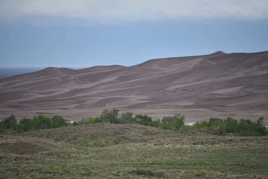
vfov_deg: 4.6
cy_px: 90
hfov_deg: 6.9
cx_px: 134
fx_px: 2234
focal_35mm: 300
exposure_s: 1/640
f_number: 5.6
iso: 100
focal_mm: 300
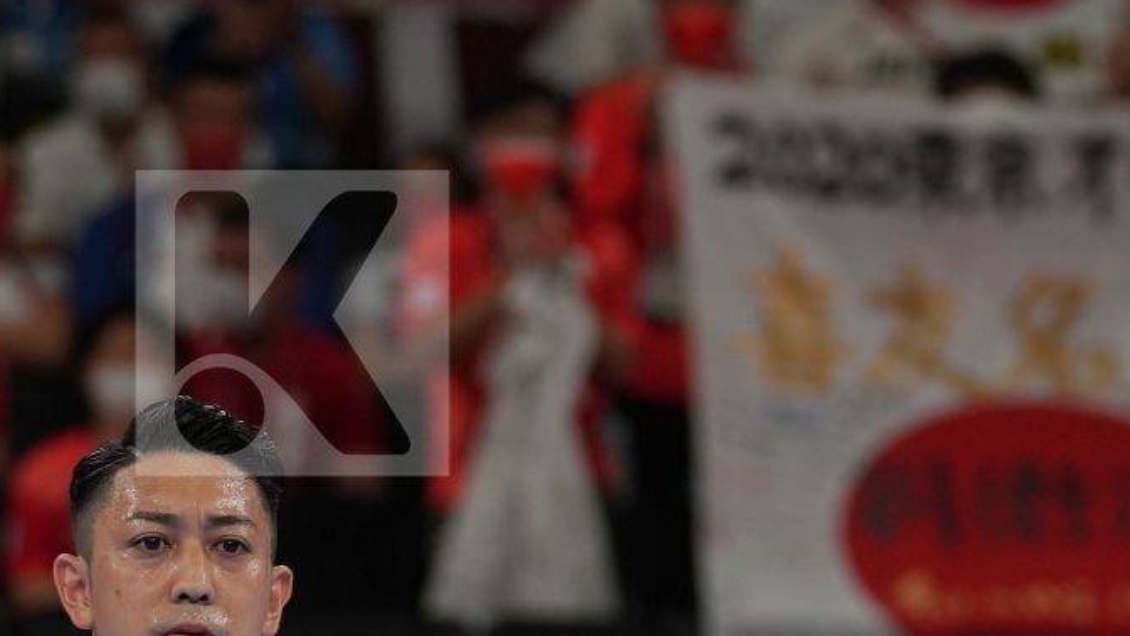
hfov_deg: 4.1
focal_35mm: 522
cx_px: 293
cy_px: 919
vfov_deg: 2.3
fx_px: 15641
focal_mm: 124
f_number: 2.8
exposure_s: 1/1000
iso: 400
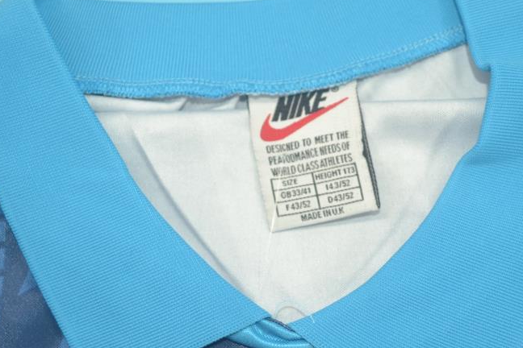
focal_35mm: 50
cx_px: 298
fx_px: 726
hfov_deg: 39.5
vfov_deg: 27.0
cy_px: 187
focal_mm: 20
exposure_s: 1/100
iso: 200
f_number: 3.8
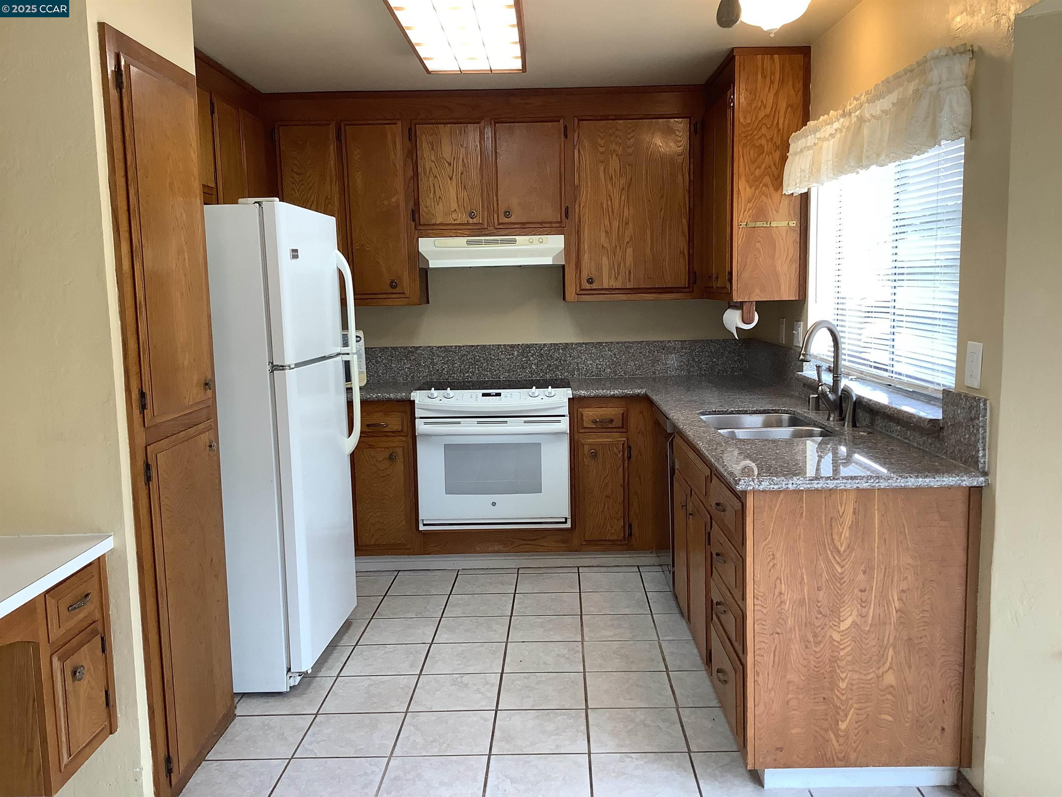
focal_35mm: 31
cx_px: 531
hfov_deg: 58.4
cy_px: 398
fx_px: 951
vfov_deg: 45.4
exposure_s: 1/60
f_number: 2.4
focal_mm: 3.3
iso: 64
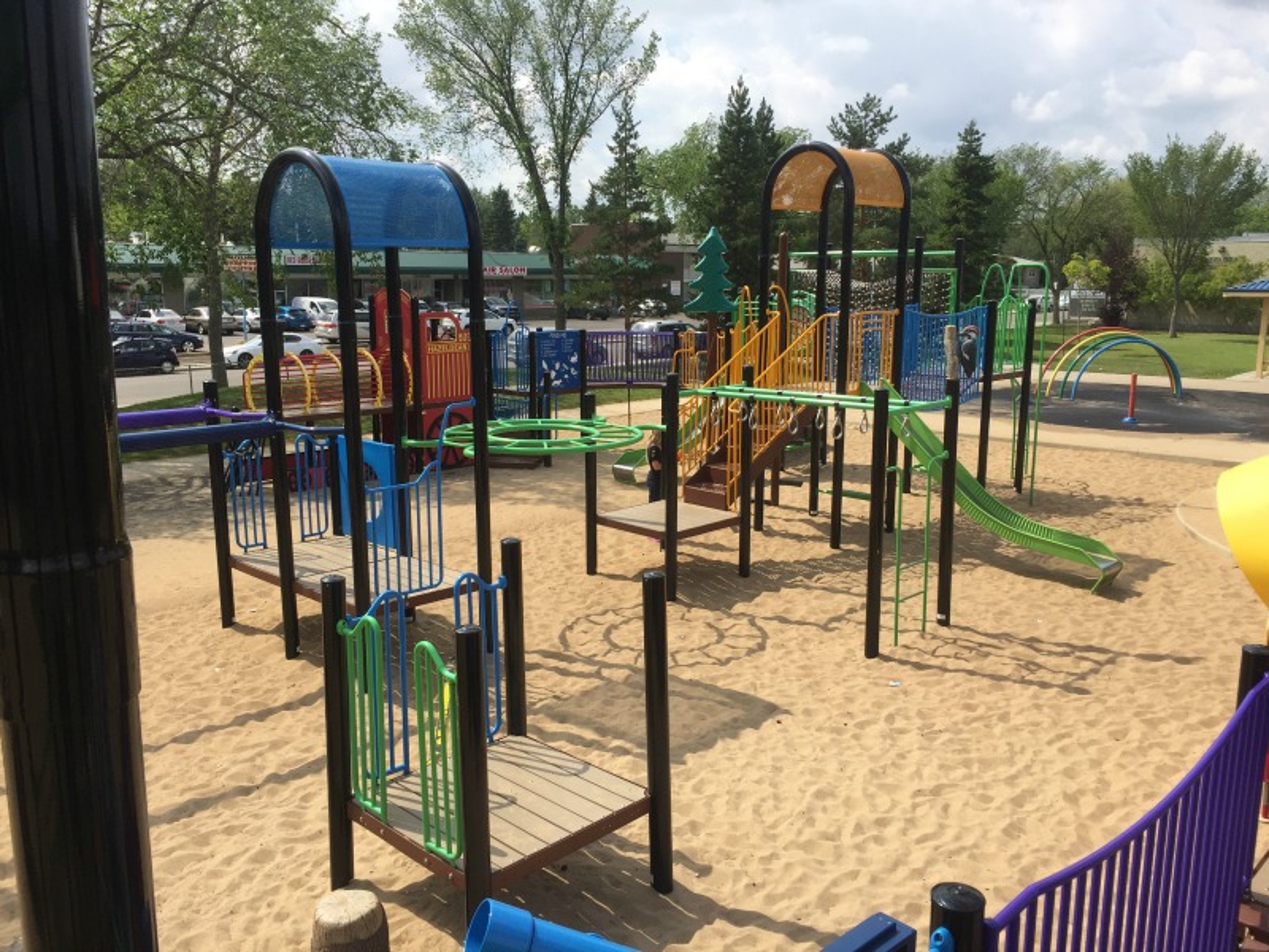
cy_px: 476
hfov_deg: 61.7
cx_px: 634
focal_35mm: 29
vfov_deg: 48.2
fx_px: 1063
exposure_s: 1/1647
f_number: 2.2
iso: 32
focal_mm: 4.15
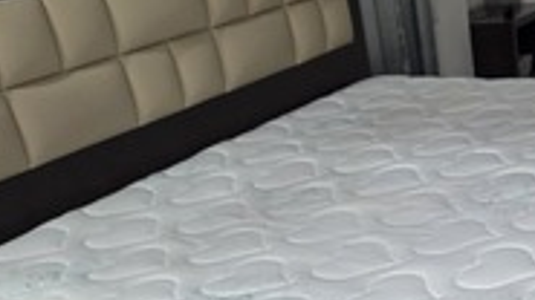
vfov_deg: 18.5
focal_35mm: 62
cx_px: 453
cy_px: 348
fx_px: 879
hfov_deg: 32.6
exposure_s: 1/100
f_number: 1.7
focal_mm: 6.3
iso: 400
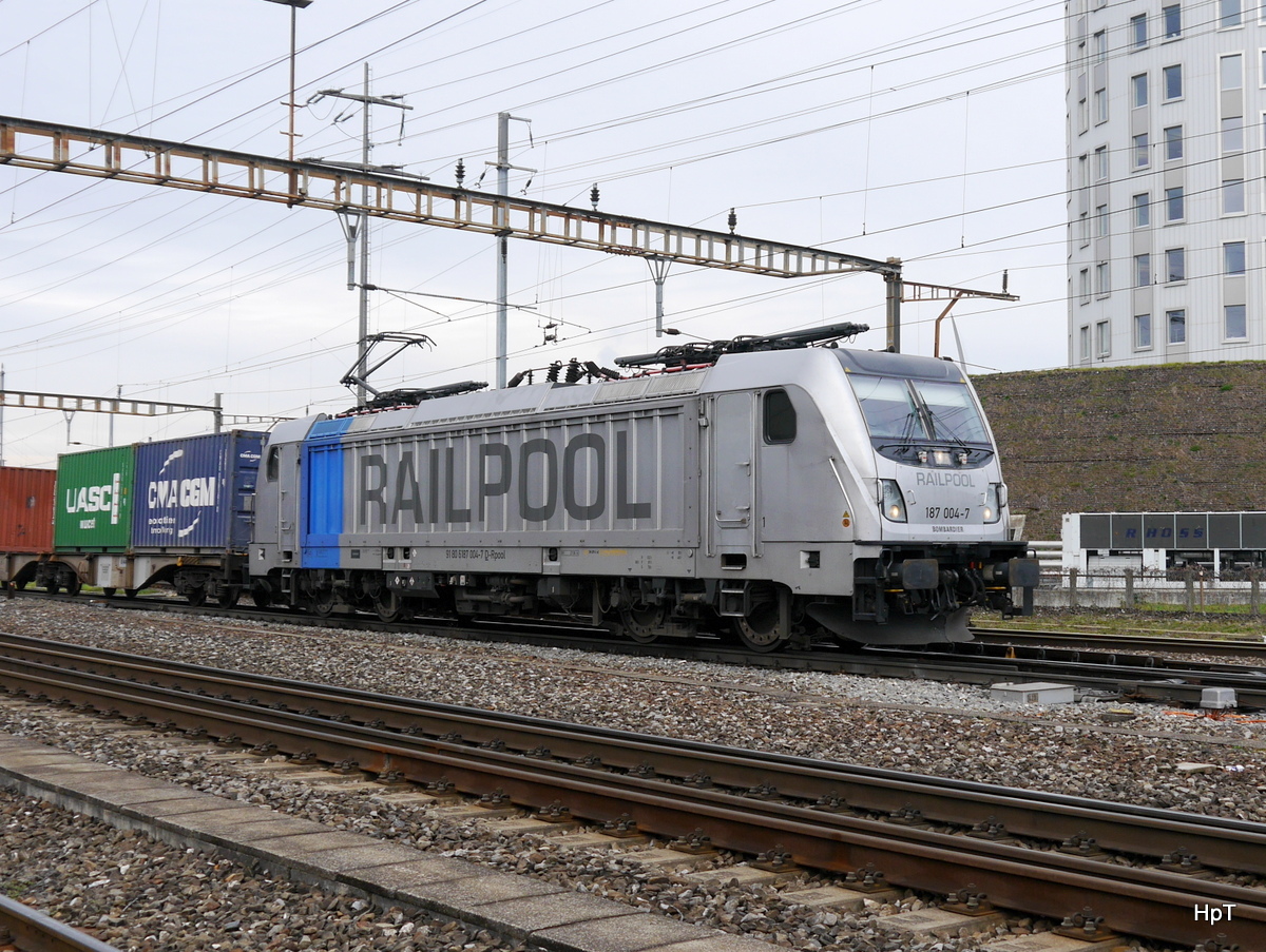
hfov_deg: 59.9
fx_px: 1098
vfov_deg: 46.9
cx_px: 633
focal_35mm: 30
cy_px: 476
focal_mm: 15
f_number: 5
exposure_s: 1/200
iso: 160
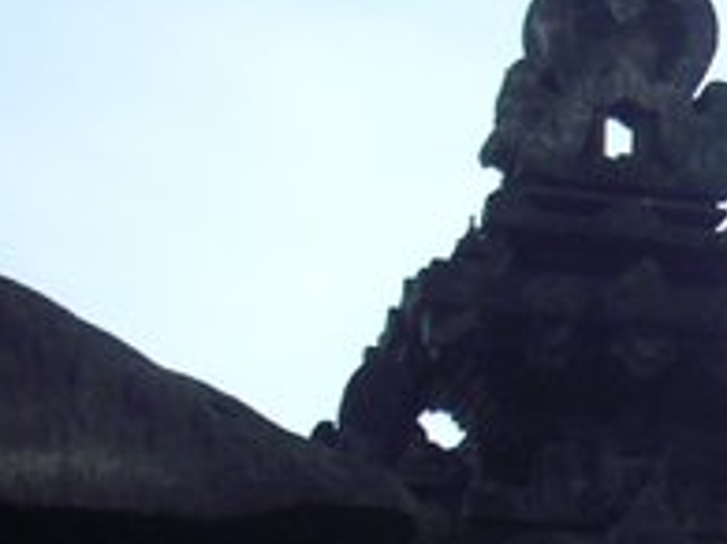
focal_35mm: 156
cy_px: 615
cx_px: 1447
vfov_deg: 9.4
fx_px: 3274
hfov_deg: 11.4
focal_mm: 6.2
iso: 100
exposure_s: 1/100
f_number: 8
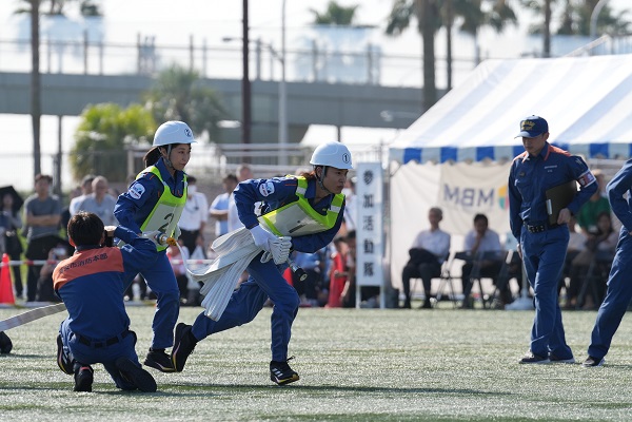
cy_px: 211
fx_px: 5266
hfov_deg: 6.9
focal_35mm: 300
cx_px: 316
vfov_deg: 4.6
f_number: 4
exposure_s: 1/2000
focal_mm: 200
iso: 250
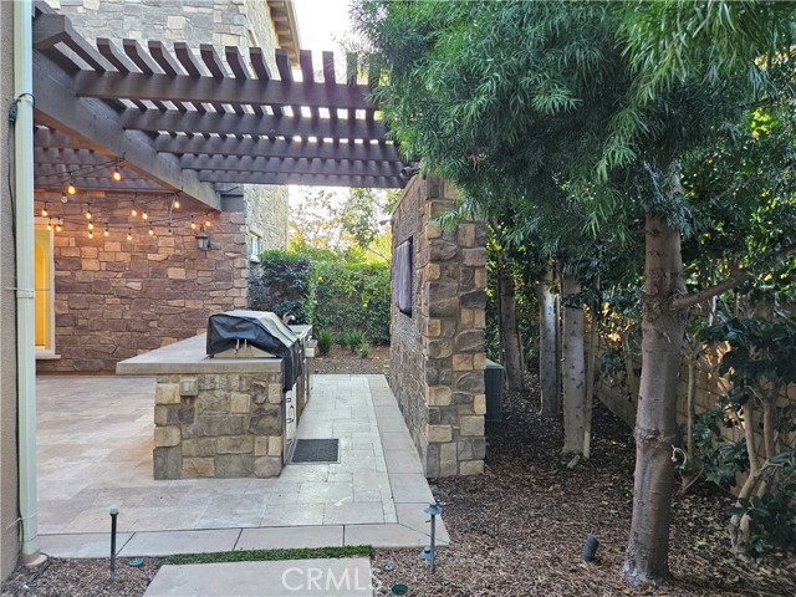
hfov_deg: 73.9
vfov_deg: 58.9
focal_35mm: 23
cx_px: 398
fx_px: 529
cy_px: 298
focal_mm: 5.4
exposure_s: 1/120
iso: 250
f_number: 1.8
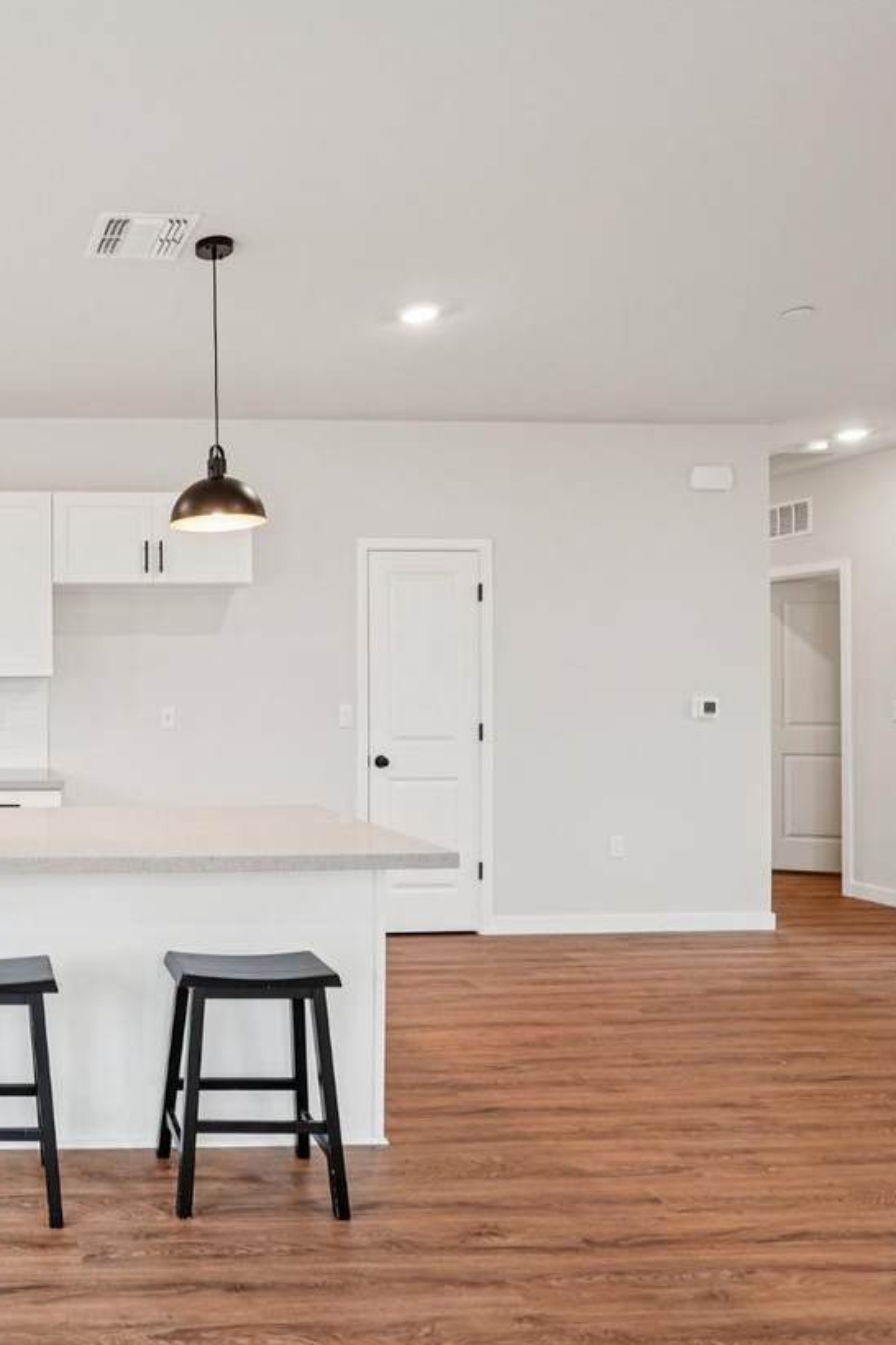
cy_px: 668
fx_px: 933
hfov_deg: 42.6
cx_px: -41
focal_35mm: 25
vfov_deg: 71.5
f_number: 8
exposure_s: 1/15
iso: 320
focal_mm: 16
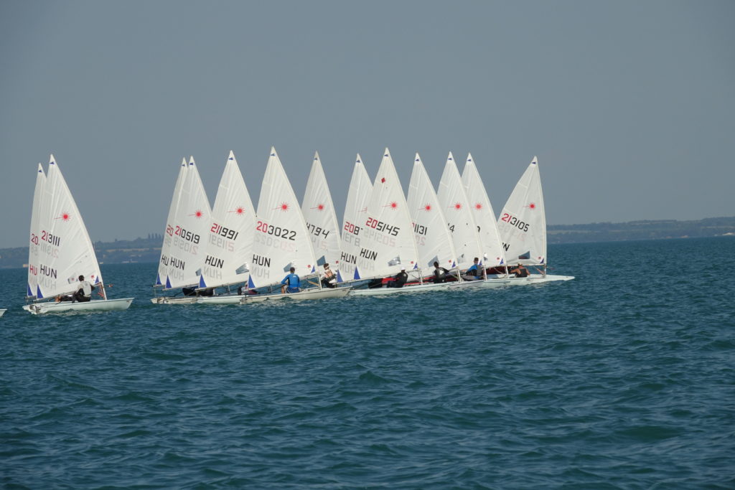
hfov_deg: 6.2
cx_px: 368
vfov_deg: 4.2
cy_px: 245
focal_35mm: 330
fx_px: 6738
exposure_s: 1/800
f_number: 9
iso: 200
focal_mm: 120.91
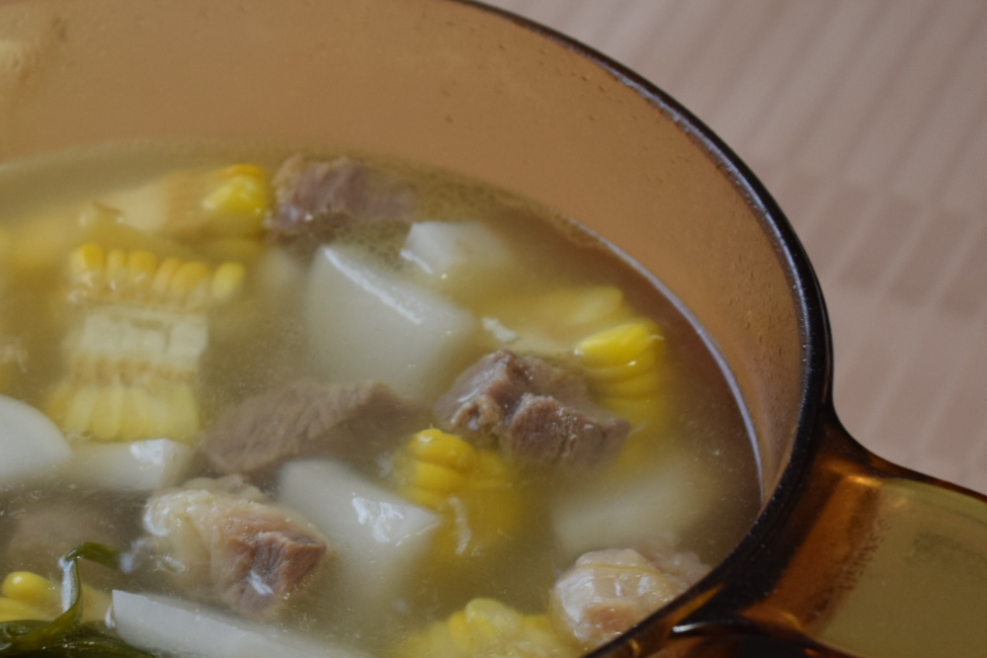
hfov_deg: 15.3
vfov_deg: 10.2
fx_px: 3668
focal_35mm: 134
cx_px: 263
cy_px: 490
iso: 1000
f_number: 5.6
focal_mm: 55
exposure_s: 1/20
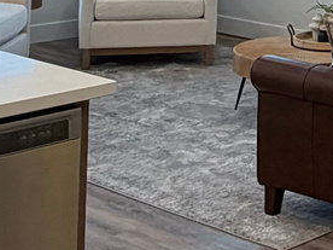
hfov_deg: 17.9
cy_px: -162
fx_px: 1000
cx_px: 408
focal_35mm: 104
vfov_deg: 13.2
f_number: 2.2
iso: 160
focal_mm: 2.22
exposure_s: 1/120
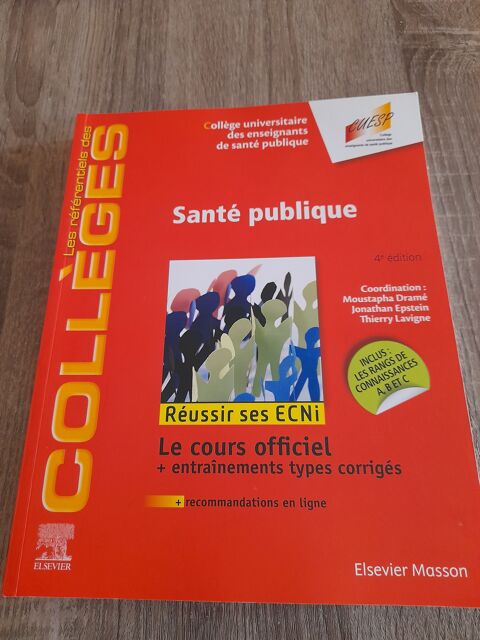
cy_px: 320
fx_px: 462
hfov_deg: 54.9
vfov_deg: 69.4
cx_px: 240
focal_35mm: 25
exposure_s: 1/33
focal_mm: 4.6
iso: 400
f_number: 2
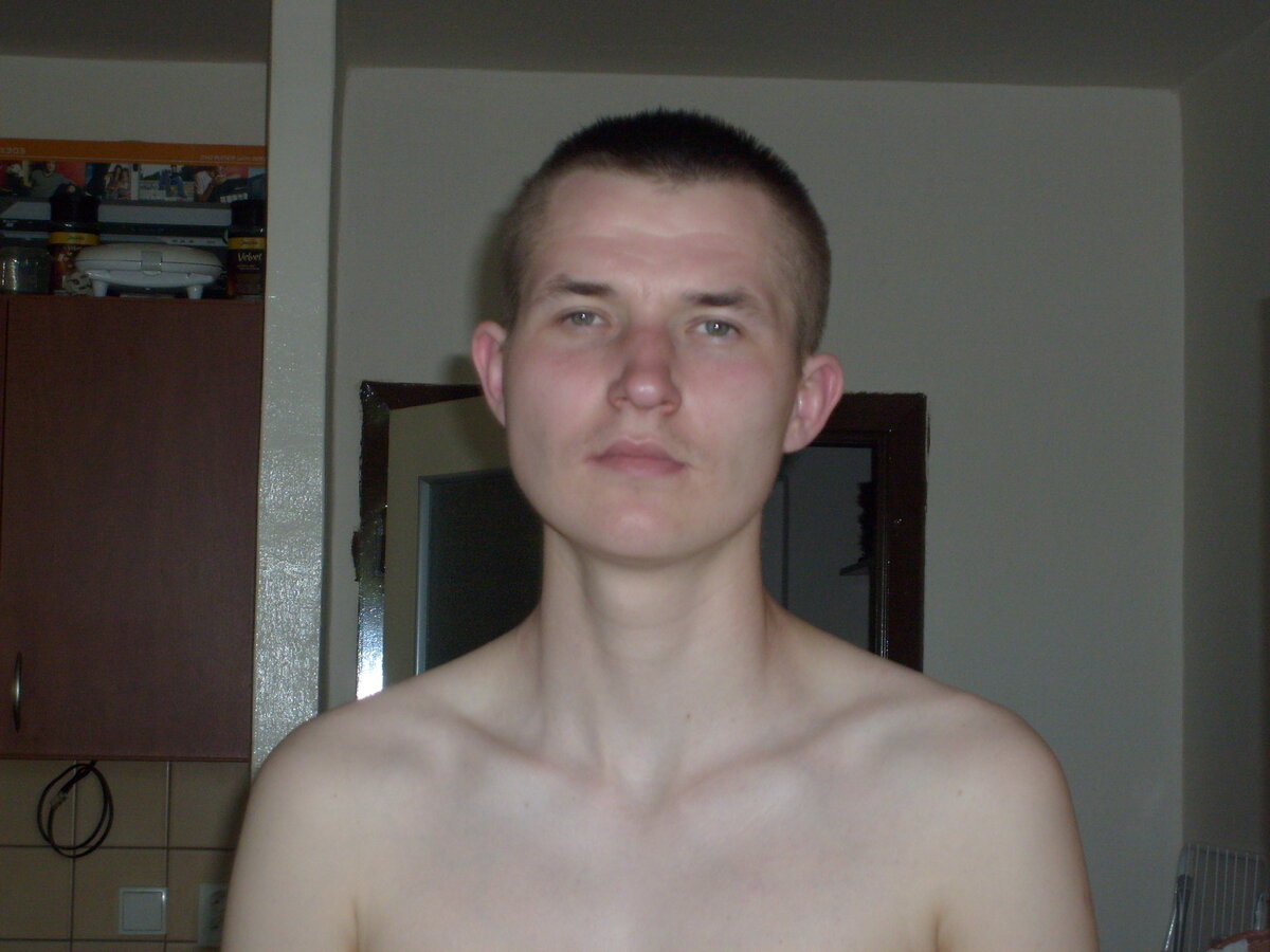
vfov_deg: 18.2
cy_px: 476
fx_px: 2972
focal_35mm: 81
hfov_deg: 24.1
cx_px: 635
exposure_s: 1/90
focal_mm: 13.7
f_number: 4.2
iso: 100
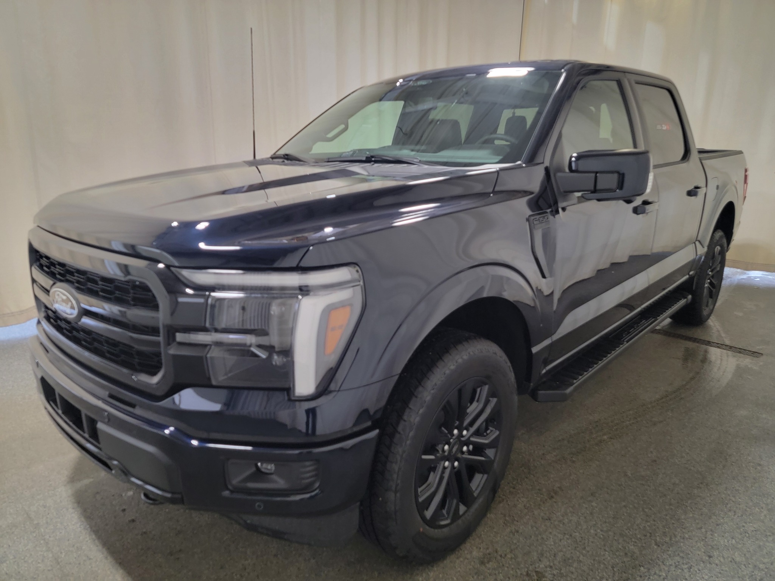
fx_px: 537
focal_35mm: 24
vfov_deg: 56.8
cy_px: 290
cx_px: 388
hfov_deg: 71.6
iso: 320
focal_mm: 6.7
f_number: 1.8
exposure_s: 1/120
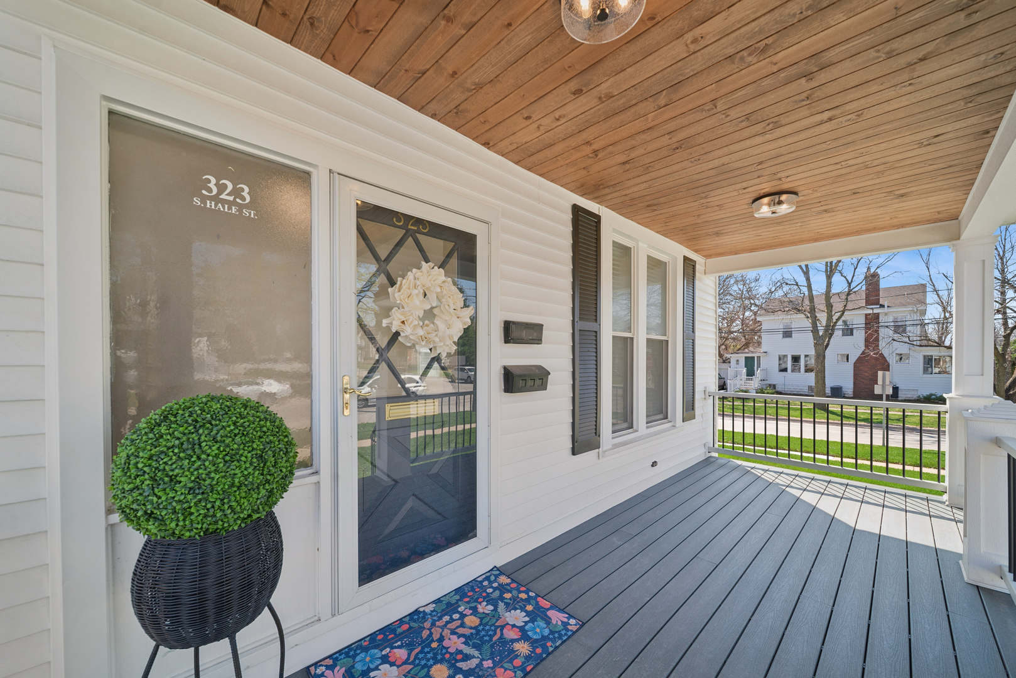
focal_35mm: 15
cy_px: 339
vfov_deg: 77.4
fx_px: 423
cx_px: 508
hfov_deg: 100.4
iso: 400
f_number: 8
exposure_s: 1/125
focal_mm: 15
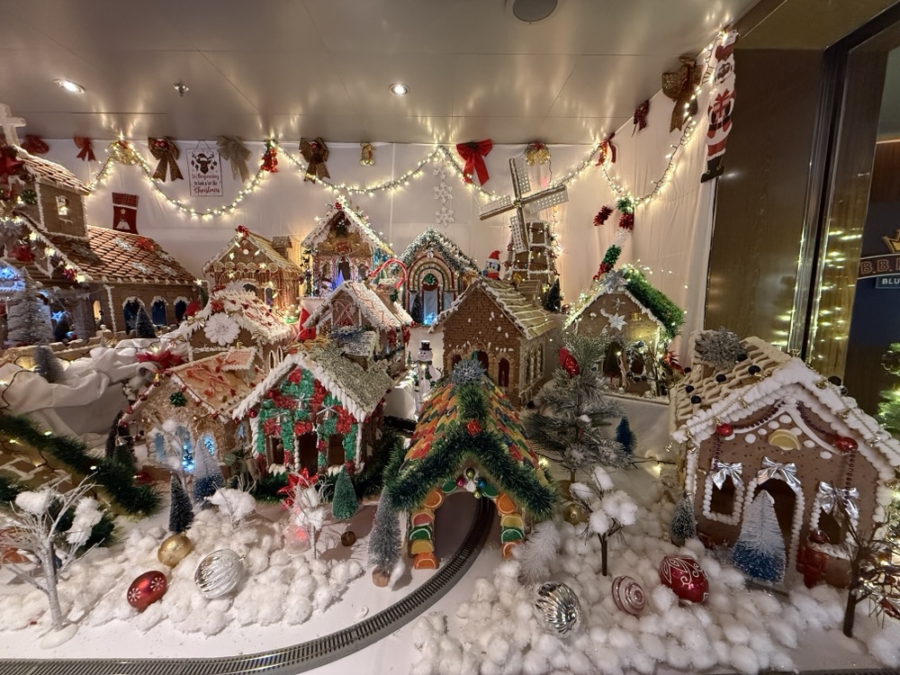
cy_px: 338
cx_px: 450
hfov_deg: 102.1
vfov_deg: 85.7
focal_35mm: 14
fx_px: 364
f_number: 2.2
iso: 640
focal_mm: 2.22
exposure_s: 1/60
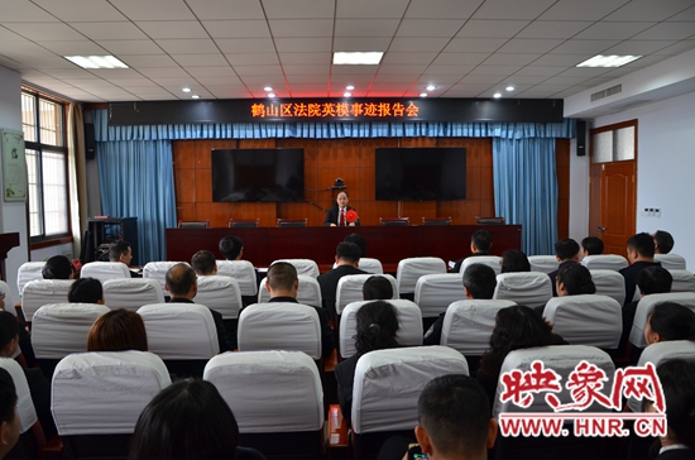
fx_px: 520
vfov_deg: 47.7
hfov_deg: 67.5
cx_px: 348
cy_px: 230
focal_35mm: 27
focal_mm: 18
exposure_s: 1/60
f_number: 3.5
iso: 640
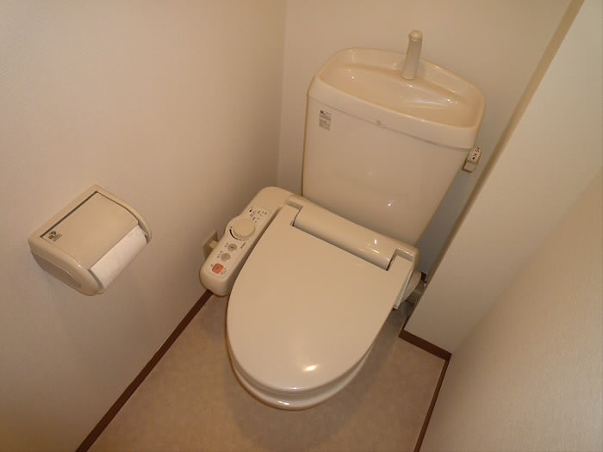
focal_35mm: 25
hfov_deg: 69.4
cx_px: 302
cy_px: 226
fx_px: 435
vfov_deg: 54.9
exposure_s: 1/30
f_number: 2.8
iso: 100
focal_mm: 4.4
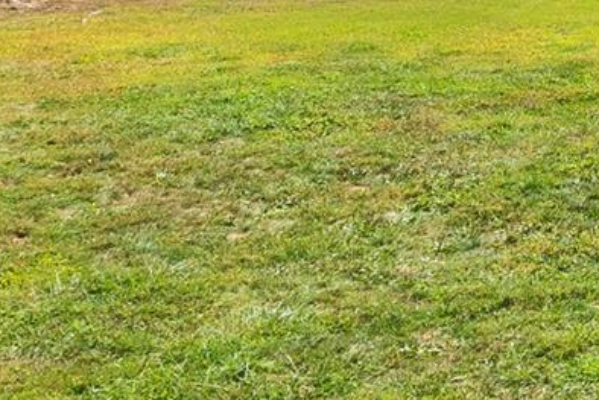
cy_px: 16
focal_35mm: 78
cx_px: 956
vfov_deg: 17.2
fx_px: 1298
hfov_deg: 21.0
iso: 100
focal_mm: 10
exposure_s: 1/250
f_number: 8
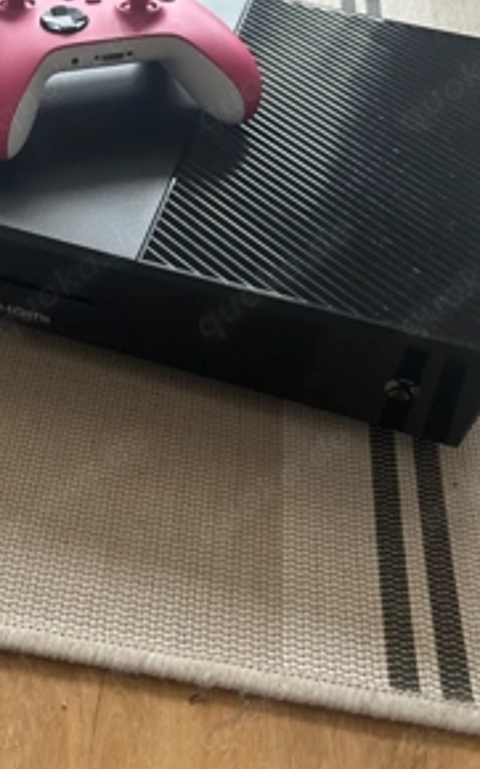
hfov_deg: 33.0
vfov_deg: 51.2
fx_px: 796
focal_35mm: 38
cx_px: 127
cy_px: 308
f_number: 1.5
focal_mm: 5.7
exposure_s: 1/60
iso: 250
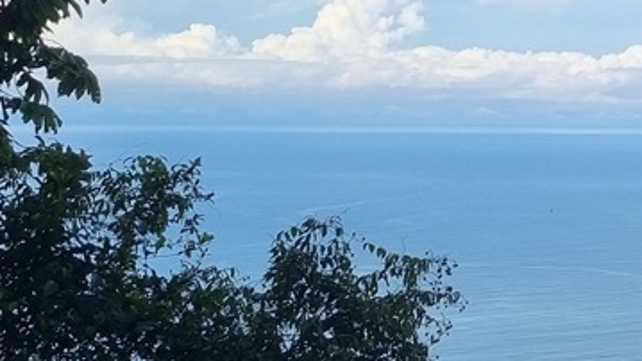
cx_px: 1096
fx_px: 1719
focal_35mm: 101
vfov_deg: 11.8
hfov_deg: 17.7
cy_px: -20
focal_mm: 5.4
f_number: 1.8
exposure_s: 1/3416
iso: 50
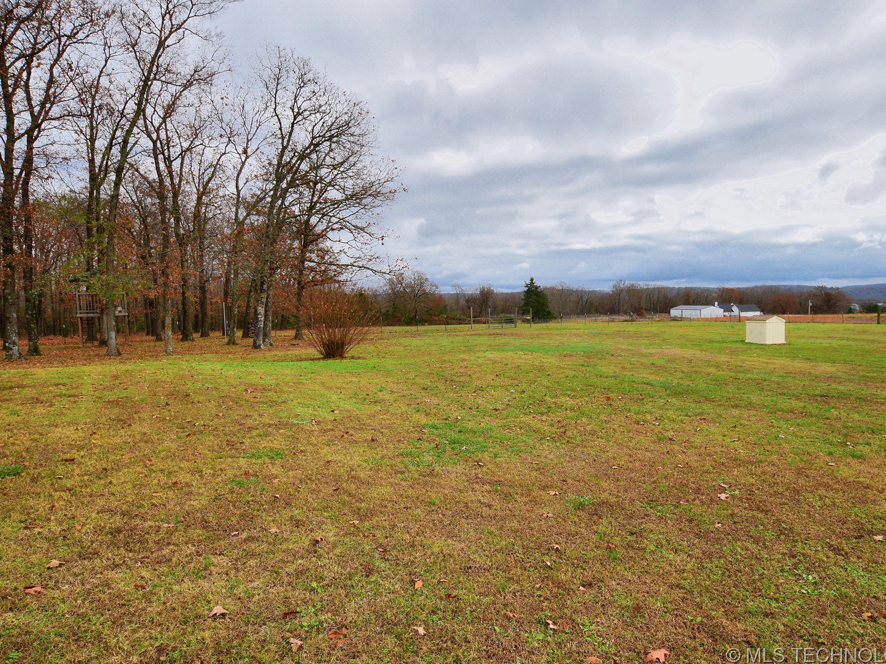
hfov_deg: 81.3
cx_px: 506
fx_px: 512
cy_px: 334
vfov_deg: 66.0
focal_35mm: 20
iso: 400
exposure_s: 1/400
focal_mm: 12
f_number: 11
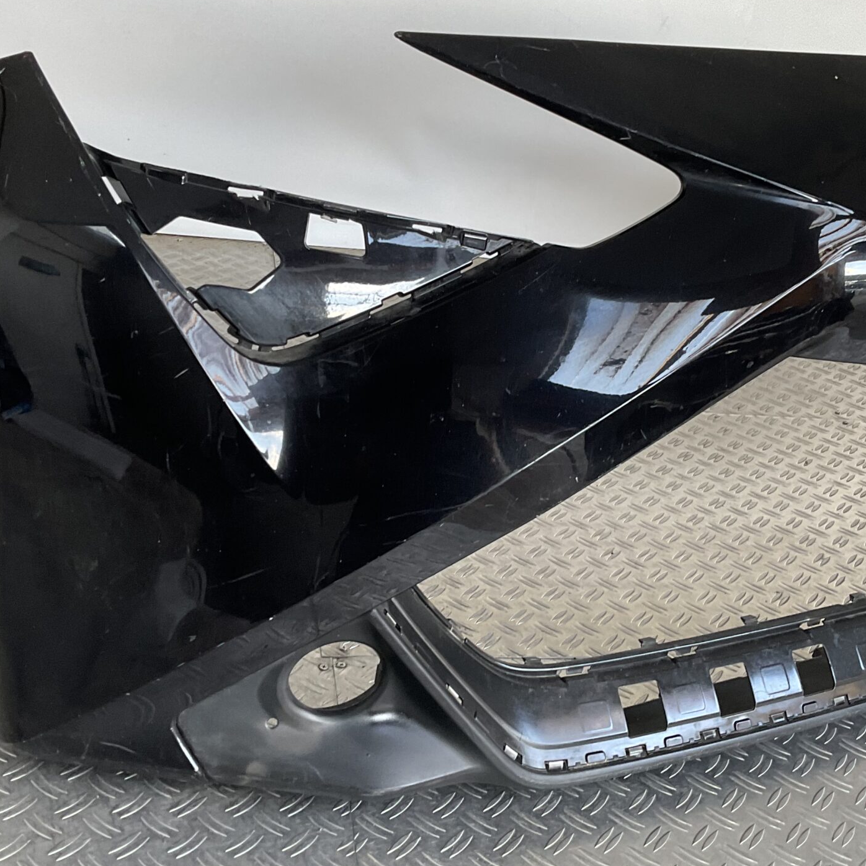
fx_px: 1330
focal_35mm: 47
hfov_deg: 35.9
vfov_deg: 36.1
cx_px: 524
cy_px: 418
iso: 50
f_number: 1.8
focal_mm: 3
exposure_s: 1/50
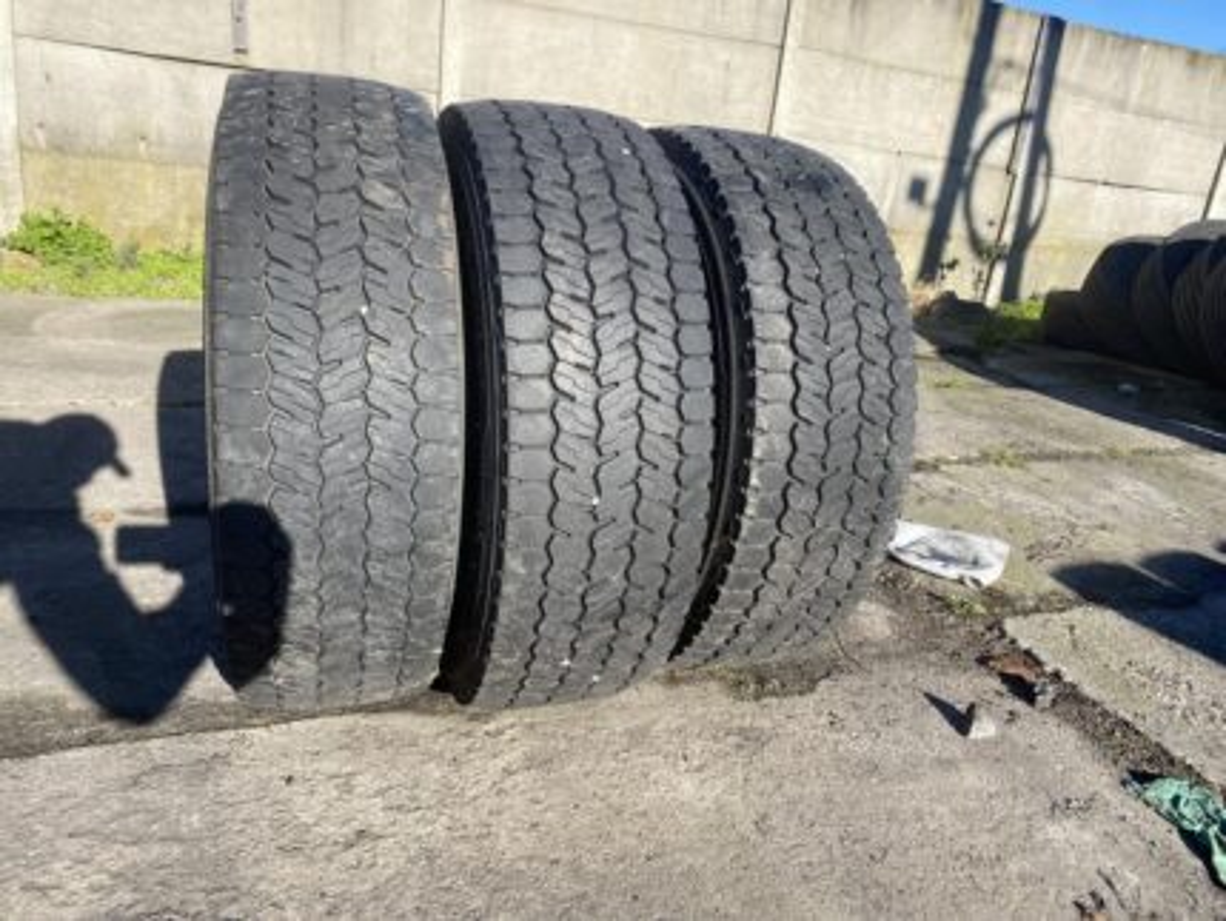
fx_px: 921
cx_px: 613
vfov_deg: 53.1
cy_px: 460
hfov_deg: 67.3
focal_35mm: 26
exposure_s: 1/1727
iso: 32
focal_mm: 4.25
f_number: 1.8
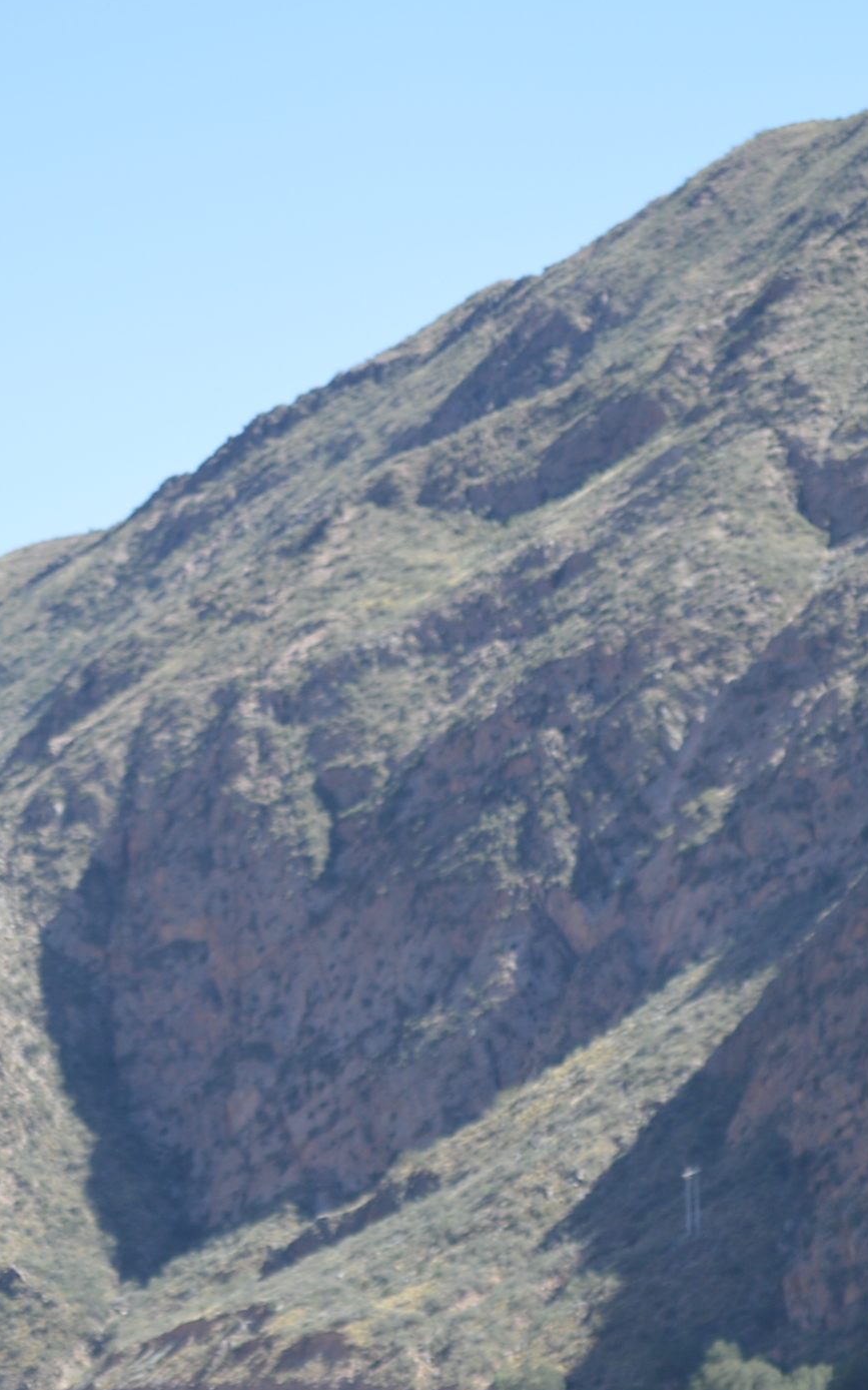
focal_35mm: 182
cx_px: 350
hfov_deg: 7.2
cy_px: 964
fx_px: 6895
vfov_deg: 11.5
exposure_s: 1/125
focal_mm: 55
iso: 100
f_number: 5.6
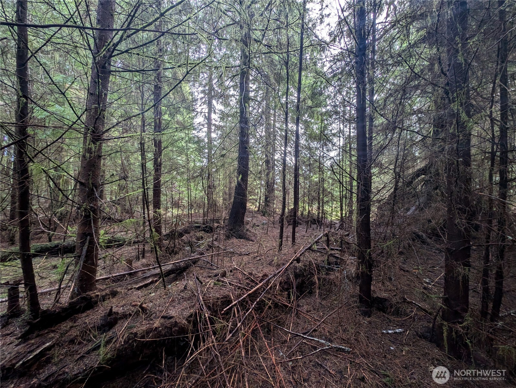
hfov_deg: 110.5
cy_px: 194
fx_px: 179
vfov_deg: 94.6
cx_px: 258
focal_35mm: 12
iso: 118
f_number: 1.95
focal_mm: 2.23
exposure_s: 1/23.8
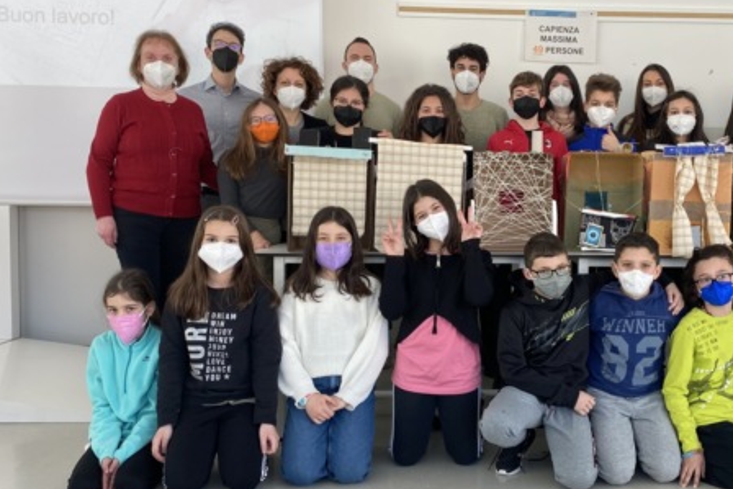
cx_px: 515
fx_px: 835
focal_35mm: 41
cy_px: 250
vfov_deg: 32.7
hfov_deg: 46.3
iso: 40
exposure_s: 1/120
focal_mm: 4.25
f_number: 1.8
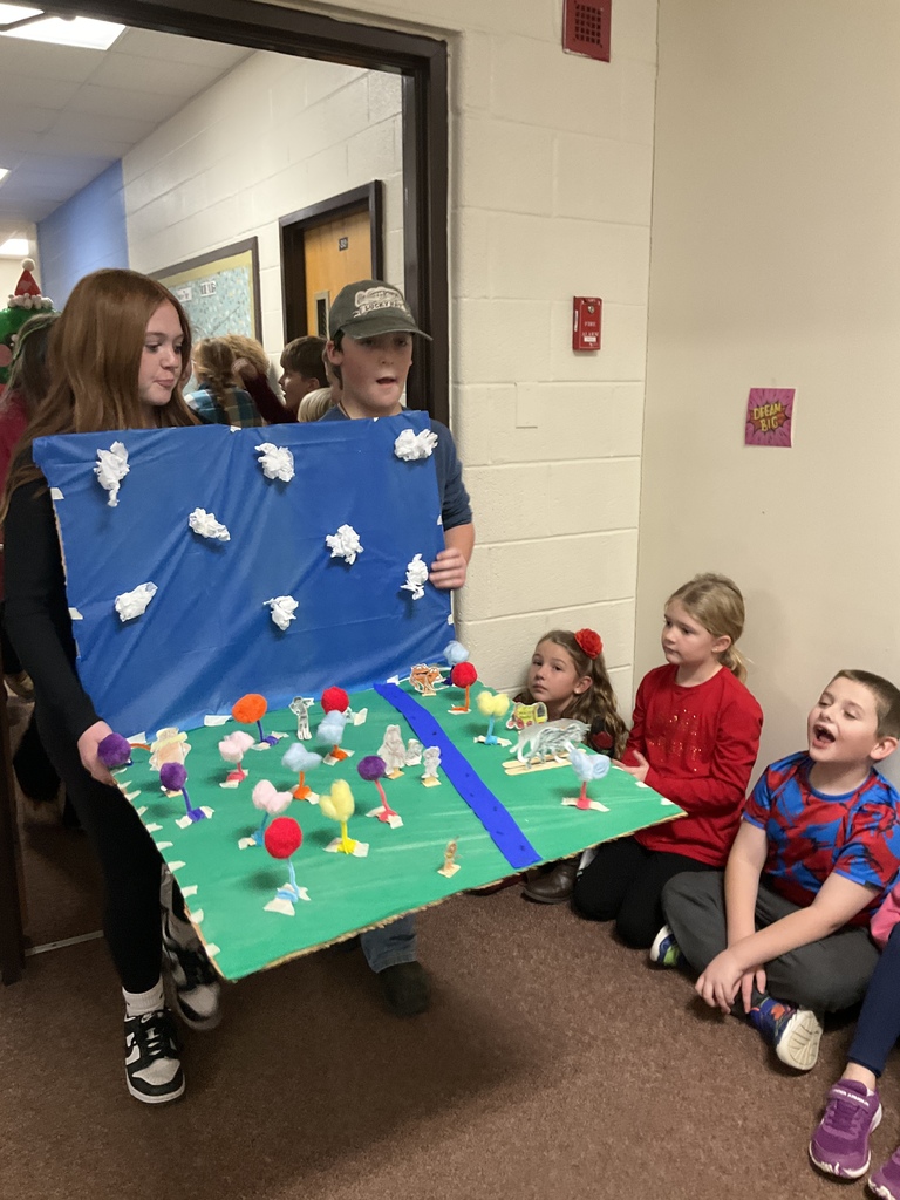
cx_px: 450
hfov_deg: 48.2
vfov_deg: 61.7
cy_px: 600
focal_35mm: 29
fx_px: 1005
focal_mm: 3
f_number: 1.8
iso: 200
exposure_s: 1/40
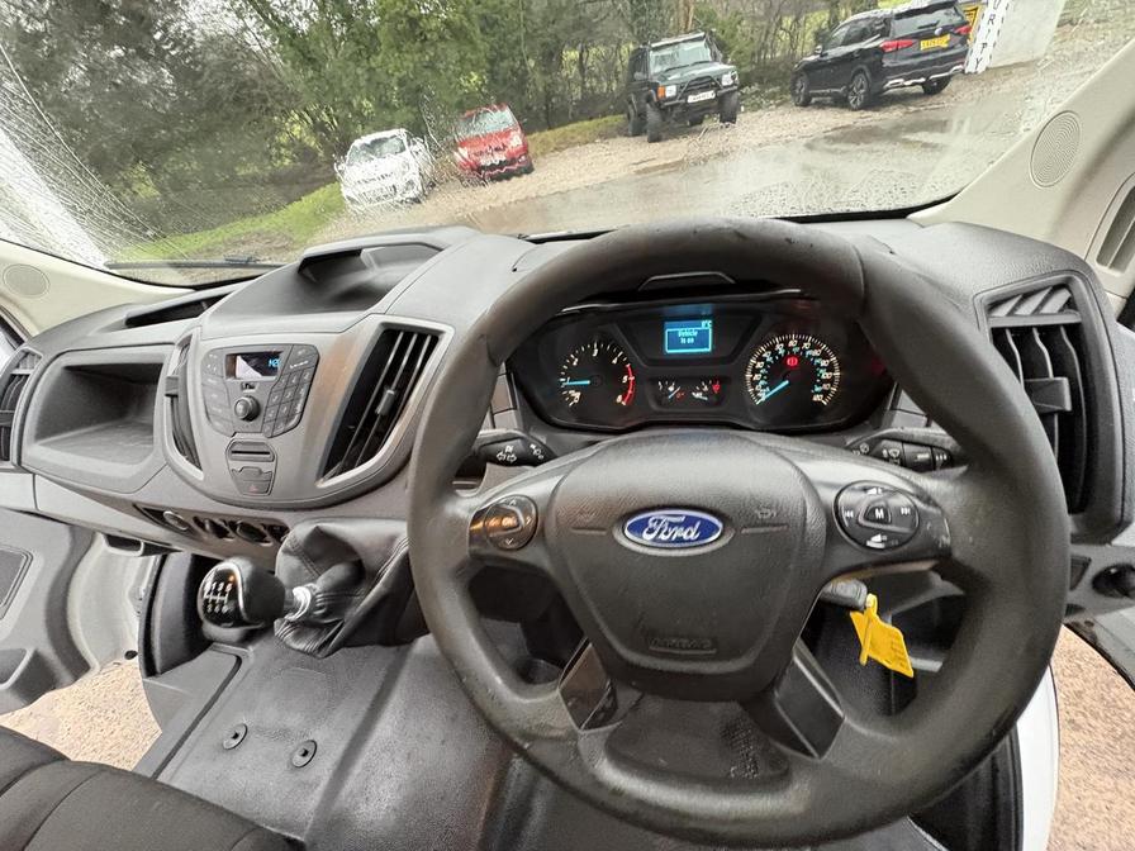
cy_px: 426
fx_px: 459
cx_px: 568
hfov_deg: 102.1
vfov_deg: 85.7
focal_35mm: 14
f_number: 2.2
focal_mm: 2.22
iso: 800
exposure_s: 1/60
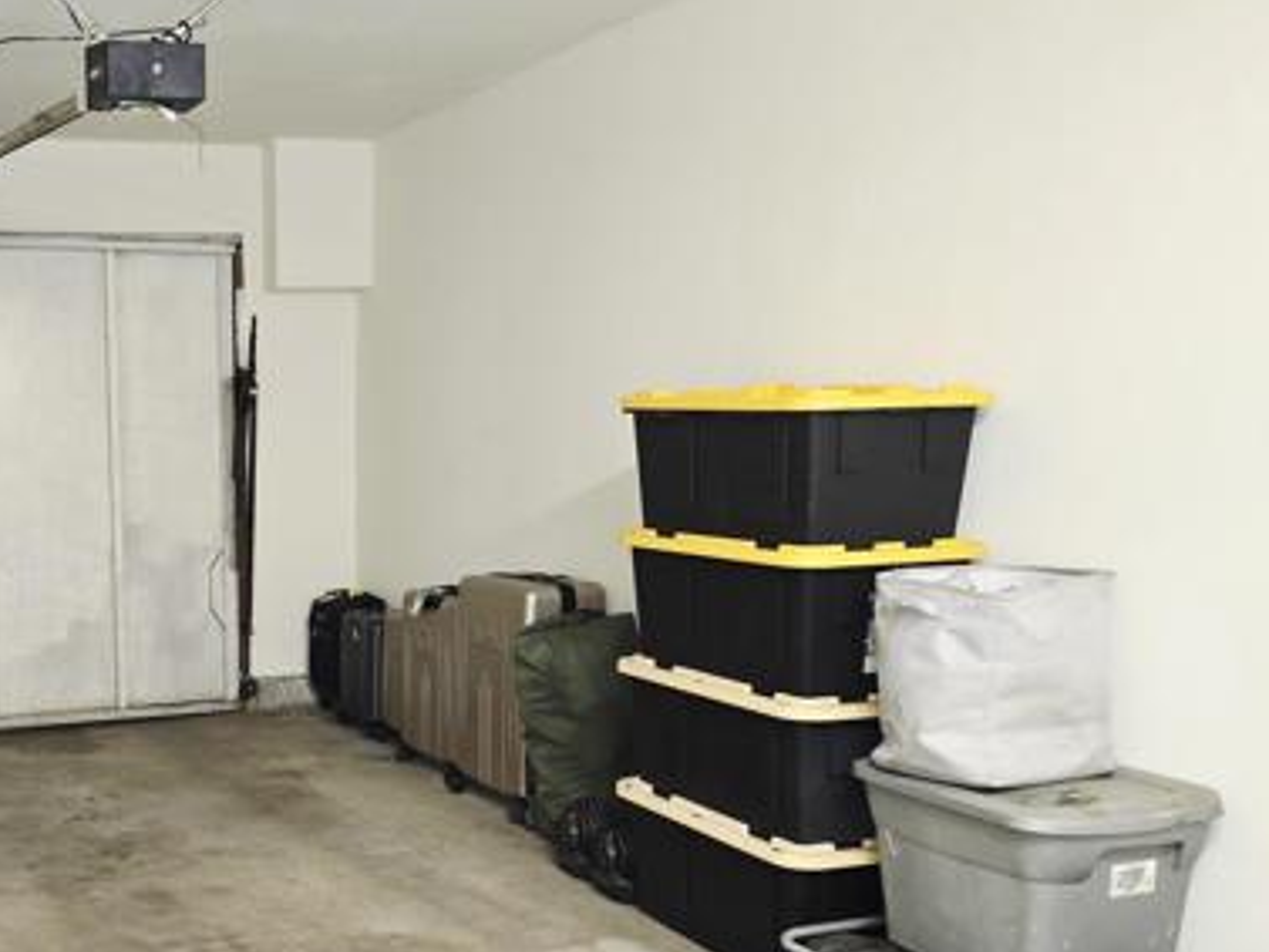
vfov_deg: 36.6
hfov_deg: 44.8
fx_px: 1430
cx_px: 202
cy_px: 609
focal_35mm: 39
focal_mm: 6.3
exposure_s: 1/12
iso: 160
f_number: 1.7
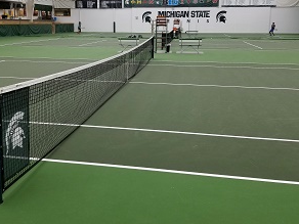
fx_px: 311
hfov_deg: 51.2
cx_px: 130
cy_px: 84
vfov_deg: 39.4
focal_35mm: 36
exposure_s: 1/50
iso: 64
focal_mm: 4.25
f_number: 1.7
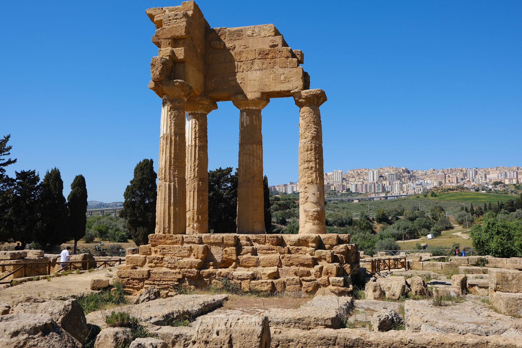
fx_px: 507
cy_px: 174
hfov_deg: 54.4
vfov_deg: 37.9
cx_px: 261
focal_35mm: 35
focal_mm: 23
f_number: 5.6
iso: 125
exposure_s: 1/680
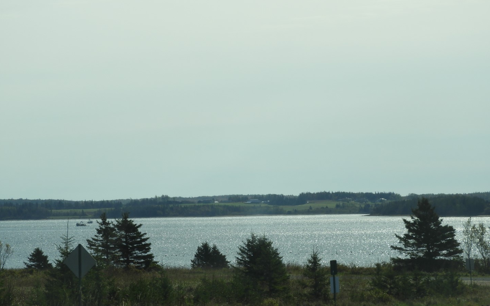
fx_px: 2417
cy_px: 171
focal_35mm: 181
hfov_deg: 11.6
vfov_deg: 7.2
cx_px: 244
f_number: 5.2
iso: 100
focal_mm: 30.5
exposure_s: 1/1000
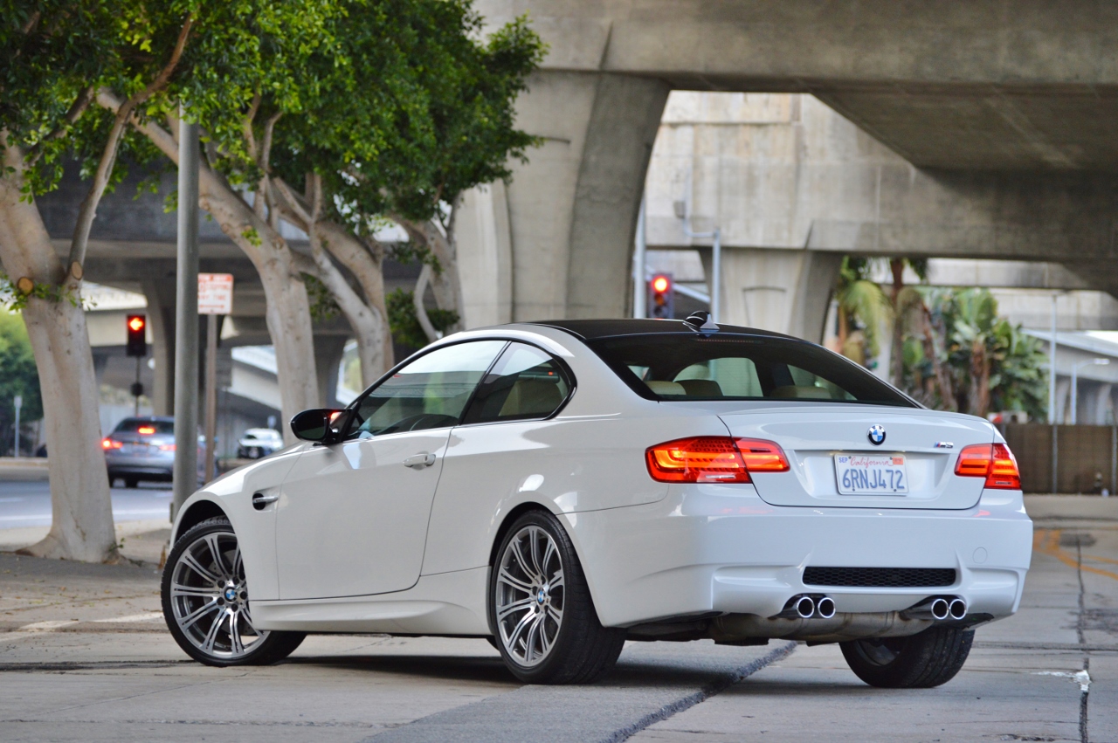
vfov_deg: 8.7
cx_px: 559
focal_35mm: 158
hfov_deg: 13.1
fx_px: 4887
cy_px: 372
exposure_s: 1/125
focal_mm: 105
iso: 800
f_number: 4.5
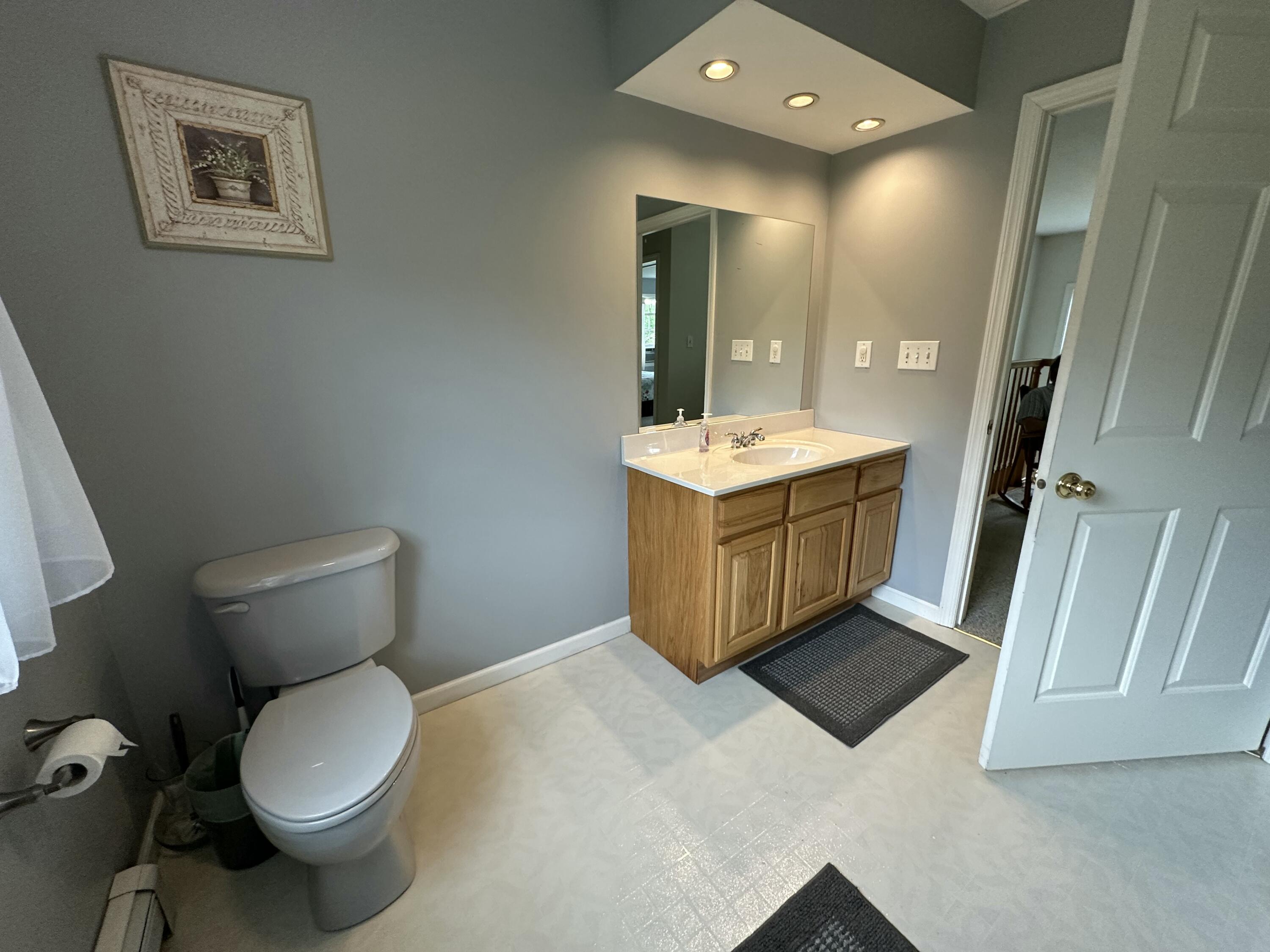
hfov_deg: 102.1
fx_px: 514
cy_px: 476
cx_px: 635
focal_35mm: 14
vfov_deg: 85.7
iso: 250
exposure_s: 1/120
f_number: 2.2
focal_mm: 2.22
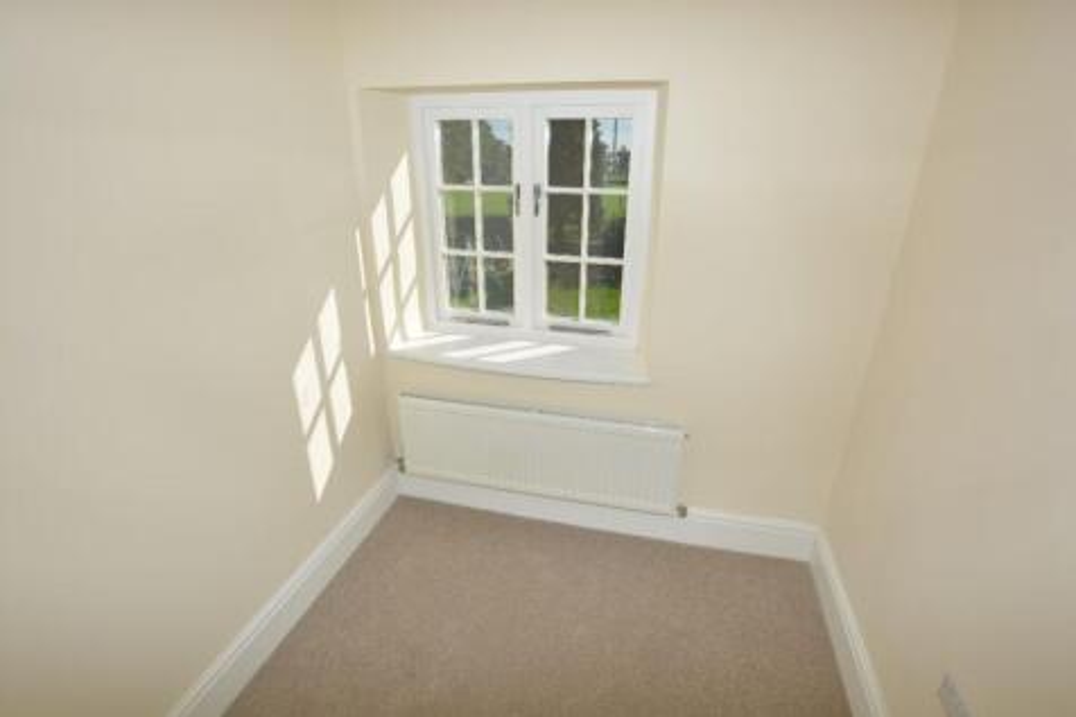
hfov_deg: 95.0
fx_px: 493
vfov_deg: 72.0
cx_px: 538
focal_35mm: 16
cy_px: 358
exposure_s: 1/200
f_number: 7.1
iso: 100
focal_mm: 11
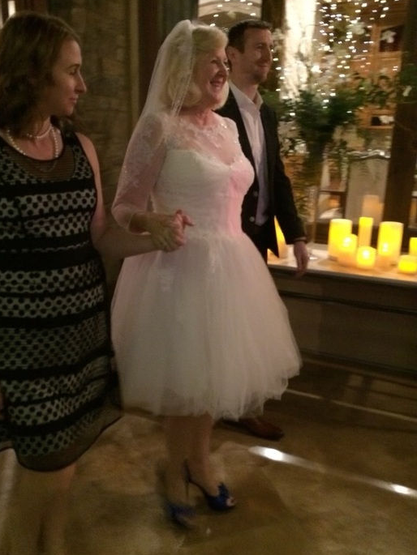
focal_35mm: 33
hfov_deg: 42.9
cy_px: 271
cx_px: 181
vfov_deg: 55.3
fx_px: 530
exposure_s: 1/15
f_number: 2.2
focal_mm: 4.15
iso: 500
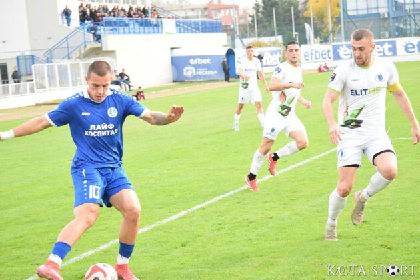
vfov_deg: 12.7
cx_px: 210
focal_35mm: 108
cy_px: 140
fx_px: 1260
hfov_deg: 18.9
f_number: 4.5
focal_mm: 72
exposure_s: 1/800
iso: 1600
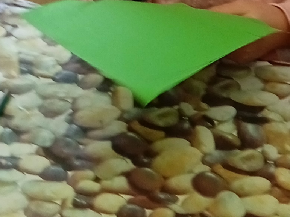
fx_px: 1266
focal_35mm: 151
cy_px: -14
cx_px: 206
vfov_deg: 9.7
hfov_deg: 13.0
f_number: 2.2
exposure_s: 1/33.3
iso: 159
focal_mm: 3.43
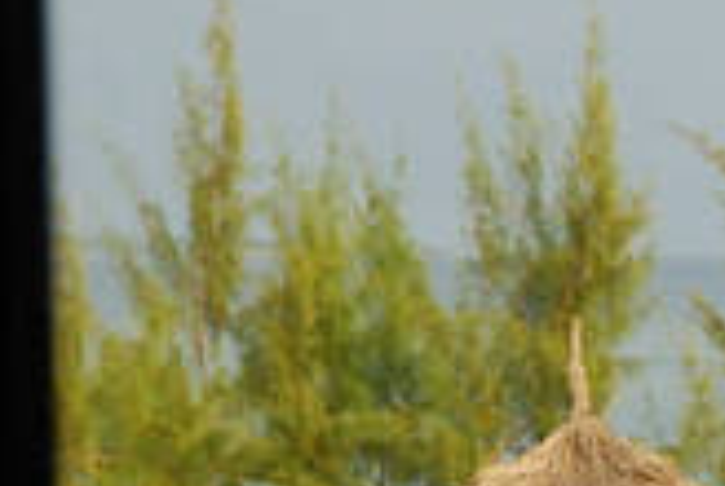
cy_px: 658
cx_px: 1225
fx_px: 7747
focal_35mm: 384
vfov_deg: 3.6
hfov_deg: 5.3
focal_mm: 60
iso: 800
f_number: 8
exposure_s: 1/1000
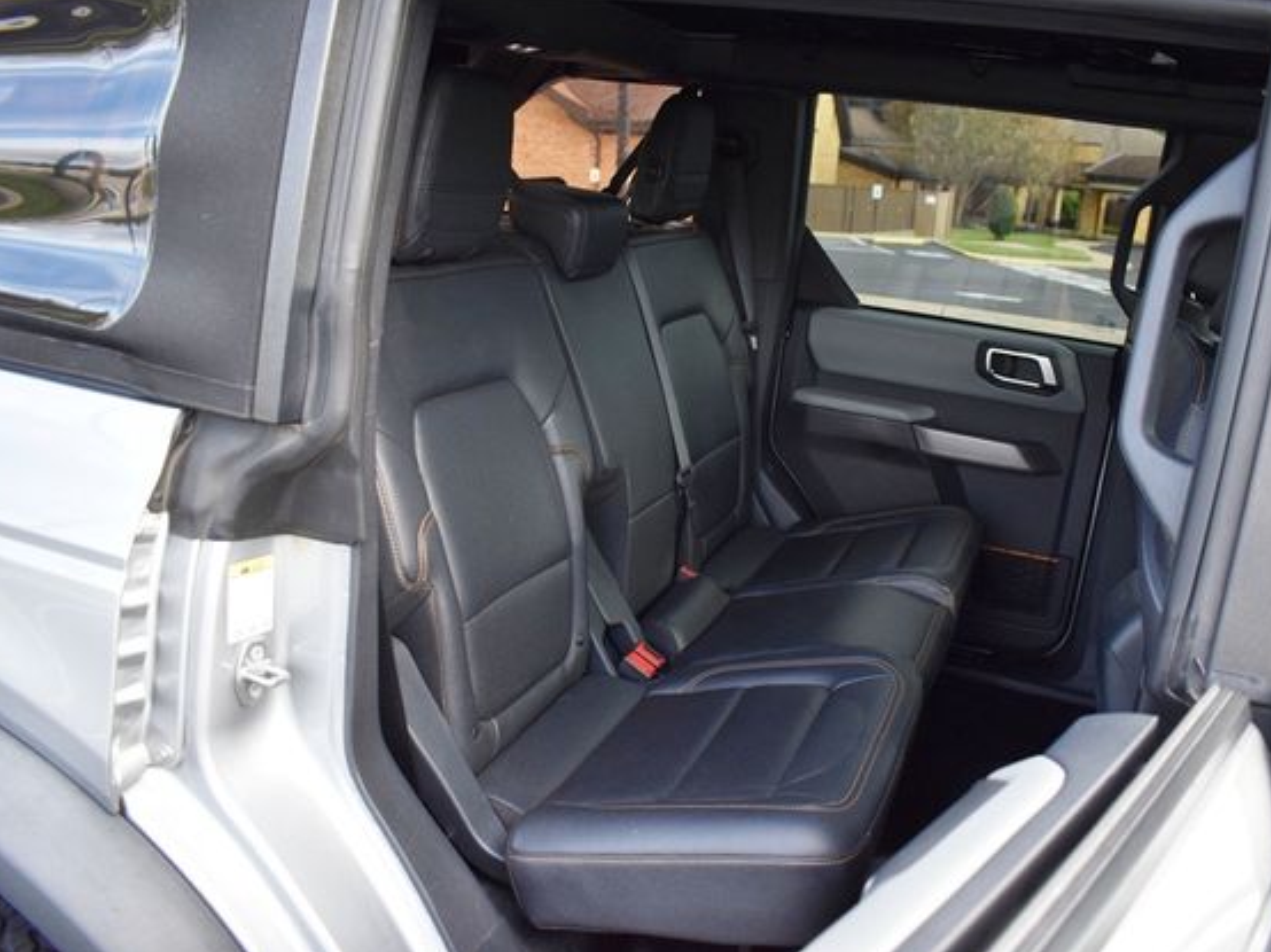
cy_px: 481
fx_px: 1101
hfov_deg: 59.8
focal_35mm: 30
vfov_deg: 46.8
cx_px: 711
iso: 400
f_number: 4.5
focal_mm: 18
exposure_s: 1/250
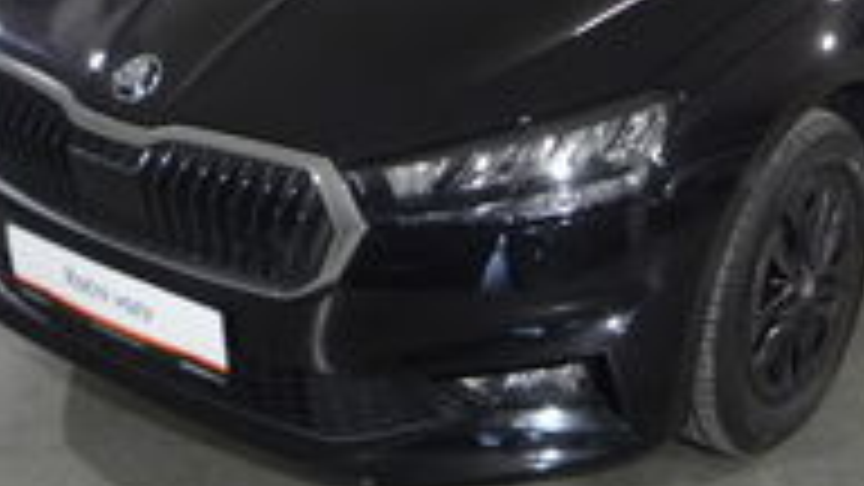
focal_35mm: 68
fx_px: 1558
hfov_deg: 30.5
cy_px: -32
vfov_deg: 17.2
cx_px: 644
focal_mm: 5.2
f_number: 3.3
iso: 250
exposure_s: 1/30
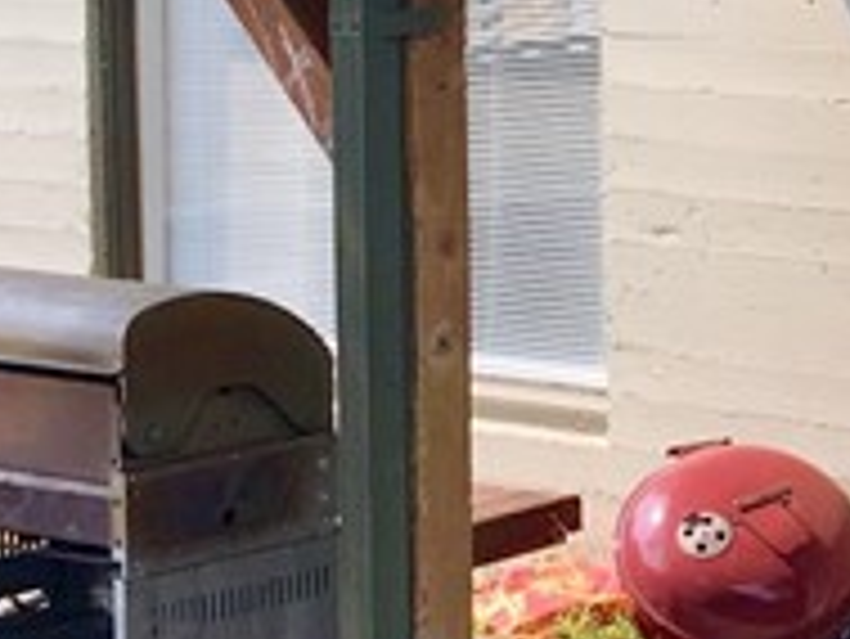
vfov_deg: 9.4
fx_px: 3858
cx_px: 1727
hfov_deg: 11.3
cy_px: -81
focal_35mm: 157
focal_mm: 4.15
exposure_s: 1/509
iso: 25
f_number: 2.2
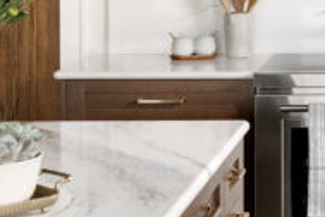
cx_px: 408
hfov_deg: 16.0
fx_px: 1101
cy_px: -36
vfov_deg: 11.0
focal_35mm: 122
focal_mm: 30
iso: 400
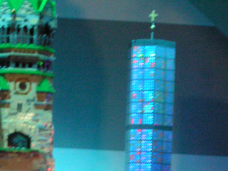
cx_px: 20
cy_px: 91
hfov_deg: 9.9
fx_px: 1304
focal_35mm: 198
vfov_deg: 7.5
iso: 200
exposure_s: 1
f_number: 3.2
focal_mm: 11.5
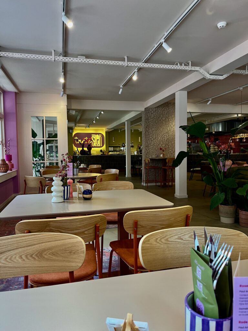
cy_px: 166
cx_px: 124
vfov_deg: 67.3
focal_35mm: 26
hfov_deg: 53.1
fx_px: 248
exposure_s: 1/50
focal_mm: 5.1
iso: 80
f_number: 1.6
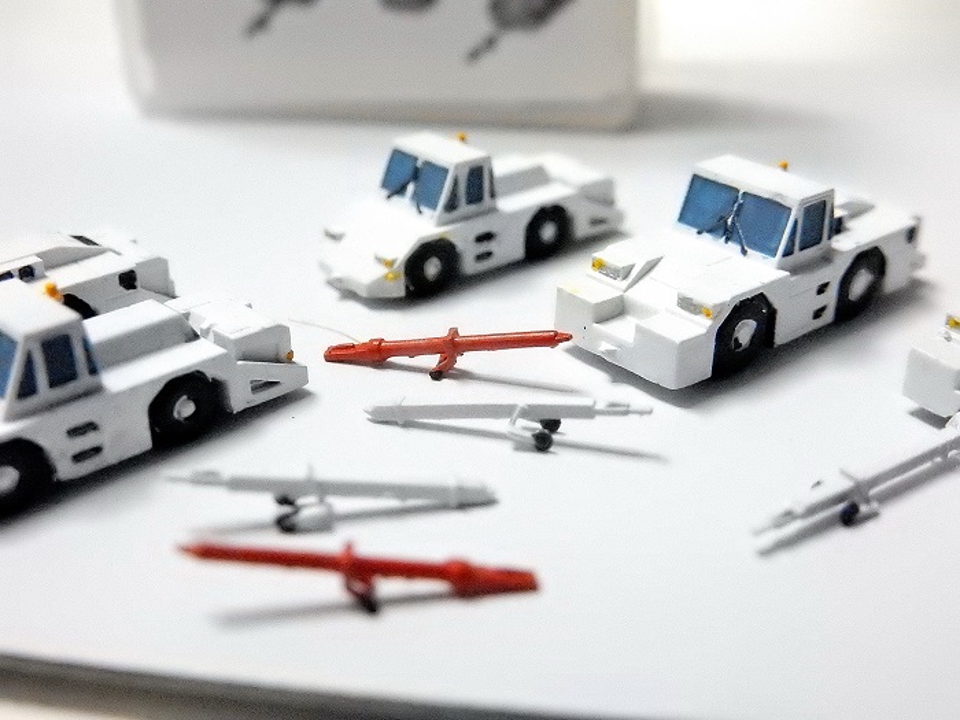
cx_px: 480
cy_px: 360
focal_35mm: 43
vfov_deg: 33.6
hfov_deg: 43.9
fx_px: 1193
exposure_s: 1/160
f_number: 4.2
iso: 3200
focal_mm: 7.6
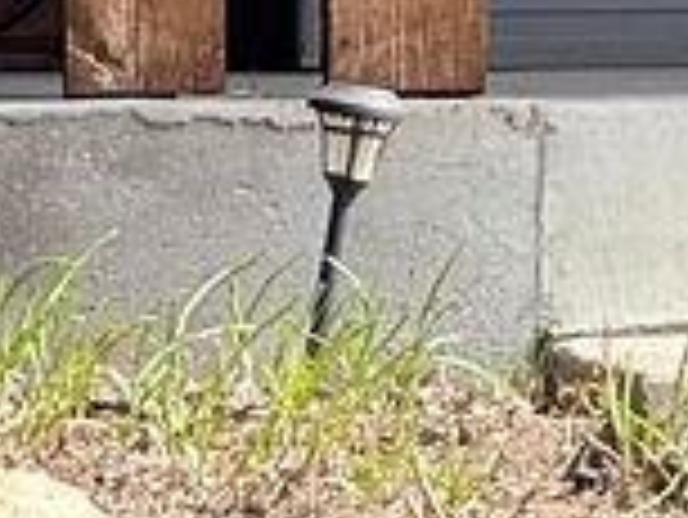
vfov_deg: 1.8
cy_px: -901
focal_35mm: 802
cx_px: 2203
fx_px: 15952
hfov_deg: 2.4
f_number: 2.8
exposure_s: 1/311
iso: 50
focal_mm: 15.66
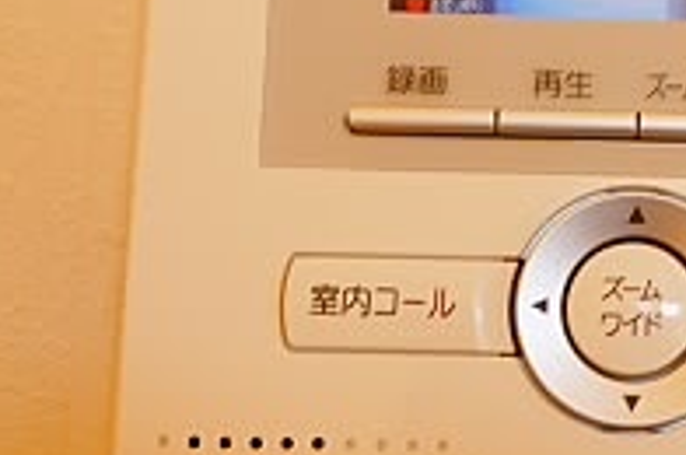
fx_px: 1693
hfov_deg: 21.9
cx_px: 723
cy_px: 116
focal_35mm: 89
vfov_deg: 15.2
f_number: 4.5
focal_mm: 16
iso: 100
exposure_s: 1/80
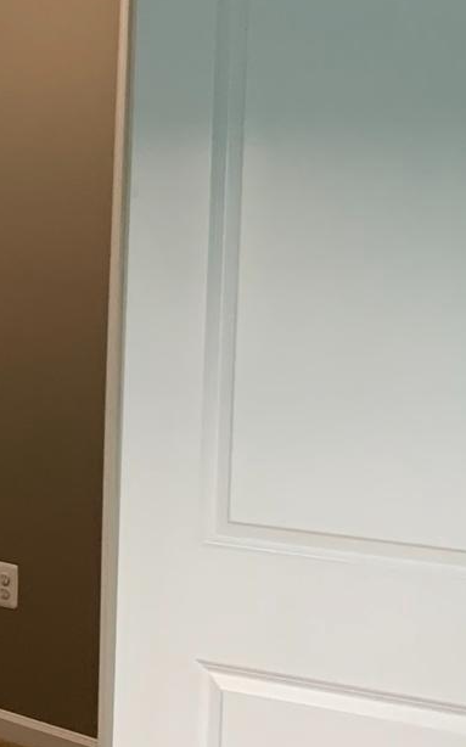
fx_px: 1872
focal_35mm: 92
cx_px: -473
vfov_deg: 22.5
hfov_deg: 12.5
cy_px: 303
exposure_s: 1/60
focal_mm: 4.25
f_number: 1.8
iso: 200
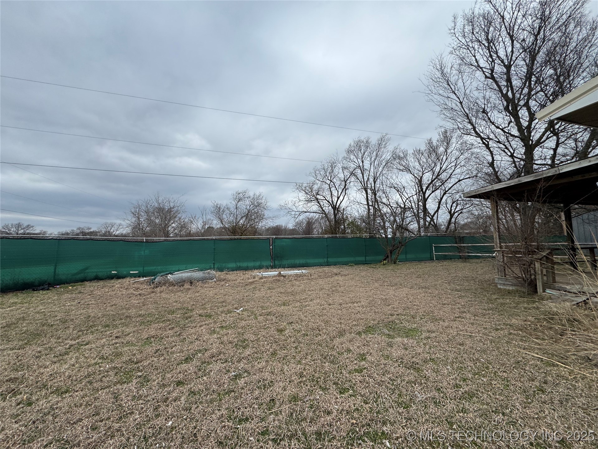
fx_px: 242
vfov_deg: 85.7
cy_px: 224
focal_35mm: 14
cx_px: 299
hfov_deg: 102.1
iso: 50
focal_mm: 2.22
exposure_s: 1/1832
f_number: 2.2
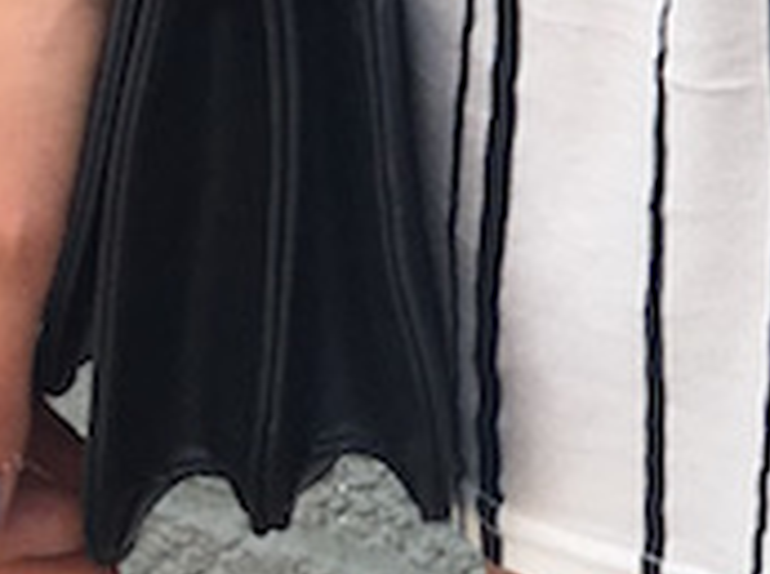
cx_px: 1536
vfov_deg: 8.4
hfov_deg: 10.8
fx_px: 3729
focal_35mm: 168
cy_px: -547
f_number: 2.2
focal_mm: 4.15
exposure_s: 1/574
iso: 25
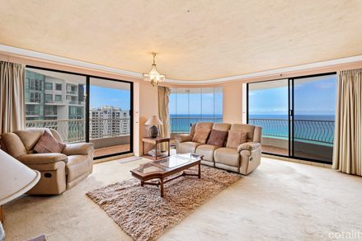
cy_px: 123
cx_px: 186
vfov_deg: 77.2
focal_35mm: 15
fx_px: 151
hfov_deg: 100.4
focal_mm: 14
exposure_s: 1/20
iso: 320
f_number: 11
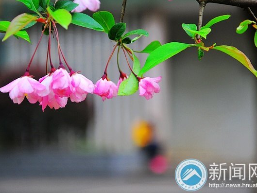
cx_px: 122
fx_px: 1274
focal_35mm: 172
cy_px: 96
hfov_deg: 11.5
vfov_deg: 8.7
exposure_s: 1/80
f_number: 5.6
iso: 400
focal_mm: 105
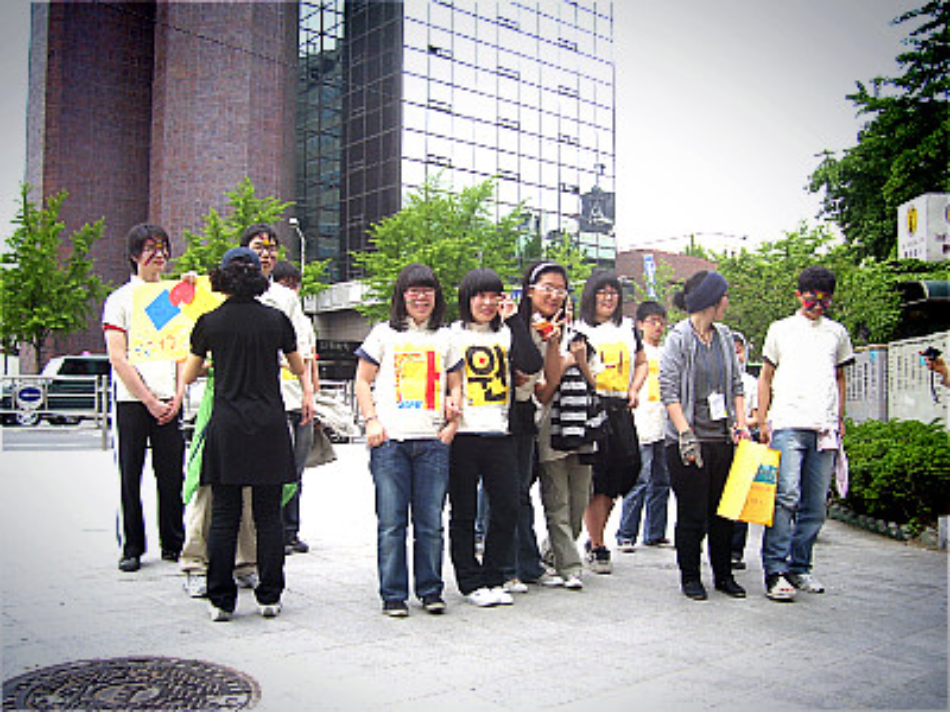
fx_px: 933
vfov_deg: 41.8
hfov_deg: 54.0
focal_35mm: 34
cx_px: 475
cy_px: 356
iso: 80
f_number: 2.7
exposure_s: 1/350
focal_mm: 5.6
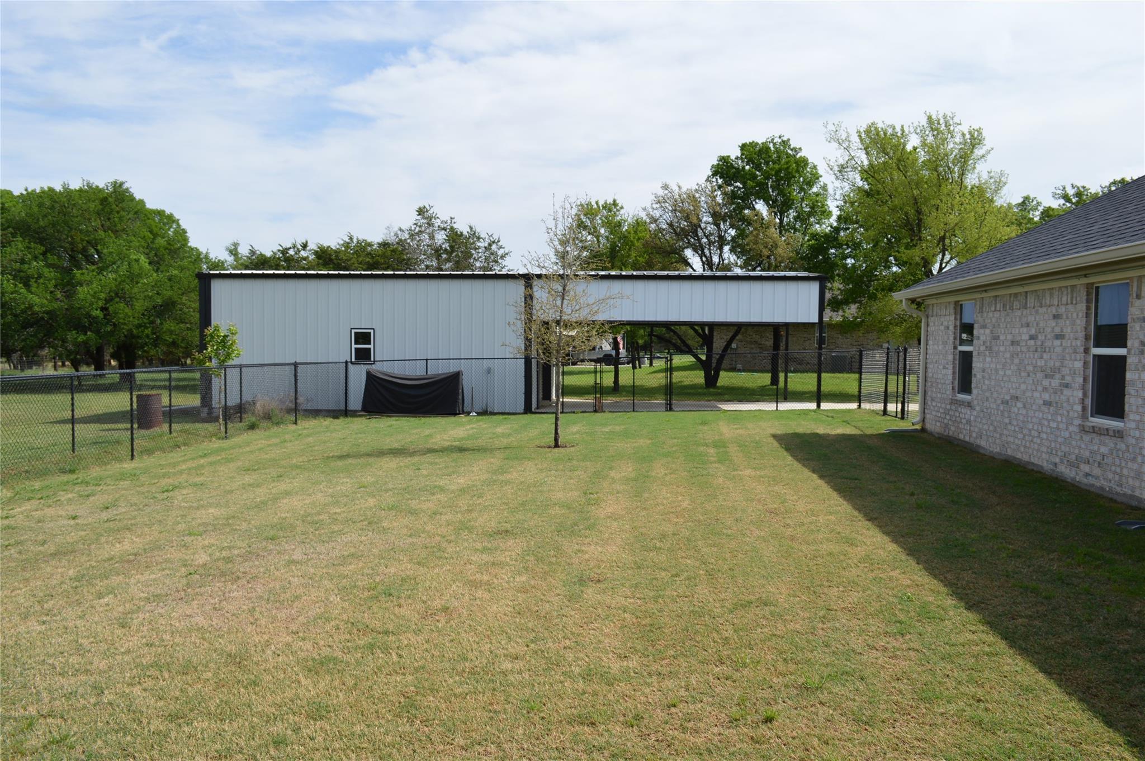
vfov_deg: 47.8
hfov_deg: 67.4
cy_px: 380
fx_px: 858
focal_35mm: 27
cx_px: 572
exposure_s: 1/250
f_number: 8
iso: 100
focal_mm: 18
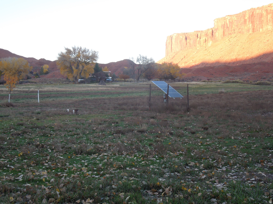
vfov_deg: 30.3
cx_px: 136
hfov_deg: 39.7
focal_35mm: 48
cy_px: 102
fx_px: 379
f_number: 4
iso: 100
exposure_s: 1/60
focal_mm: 8.7
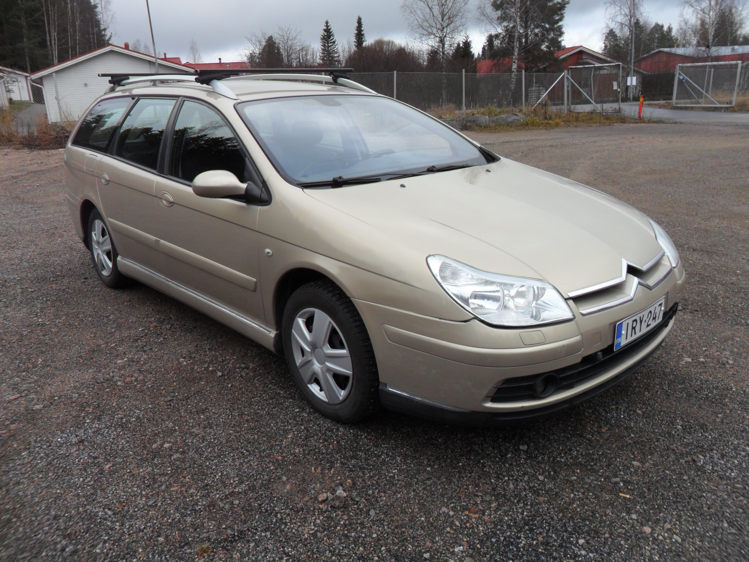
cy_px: 281
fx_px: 584
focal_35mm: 27
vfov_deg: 51.4
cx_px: 374
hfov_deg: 65.3
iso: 80
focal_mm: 4.9
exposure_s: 1/180
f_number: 3.5
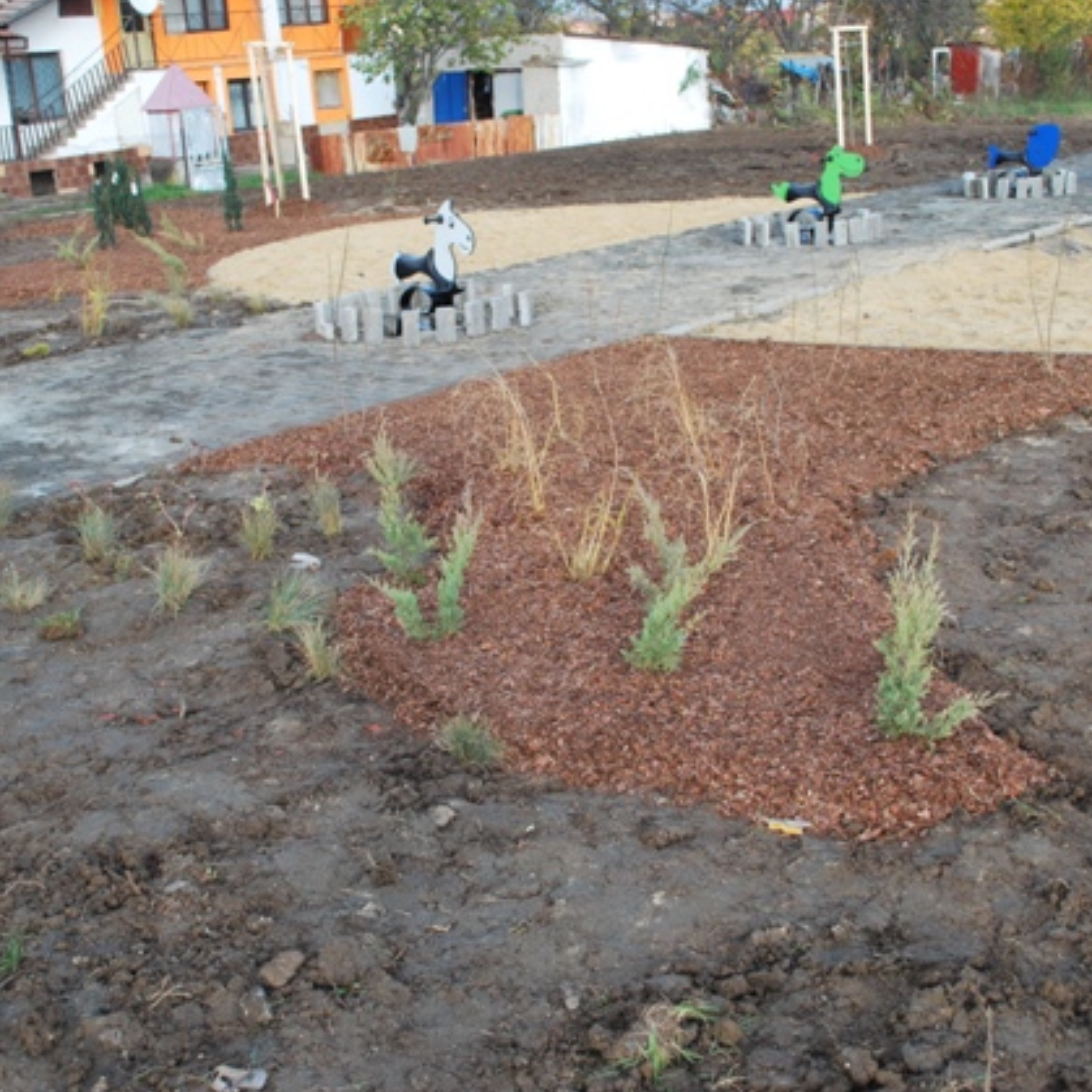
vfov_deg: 42.8
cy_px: 537
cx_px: 542
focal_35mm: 39
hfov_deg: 42.8
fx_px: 1392
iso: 200
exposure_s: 1/320
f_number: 5.6
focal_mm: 20
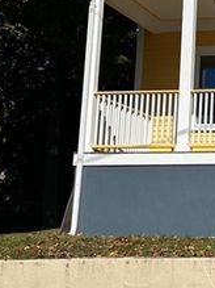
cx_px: 320
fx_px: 605
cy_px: 139
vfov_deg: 26.7
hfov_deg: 18.0
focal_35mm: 73
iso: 80
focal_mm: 6.86
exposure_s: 1/10753
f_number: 1.78
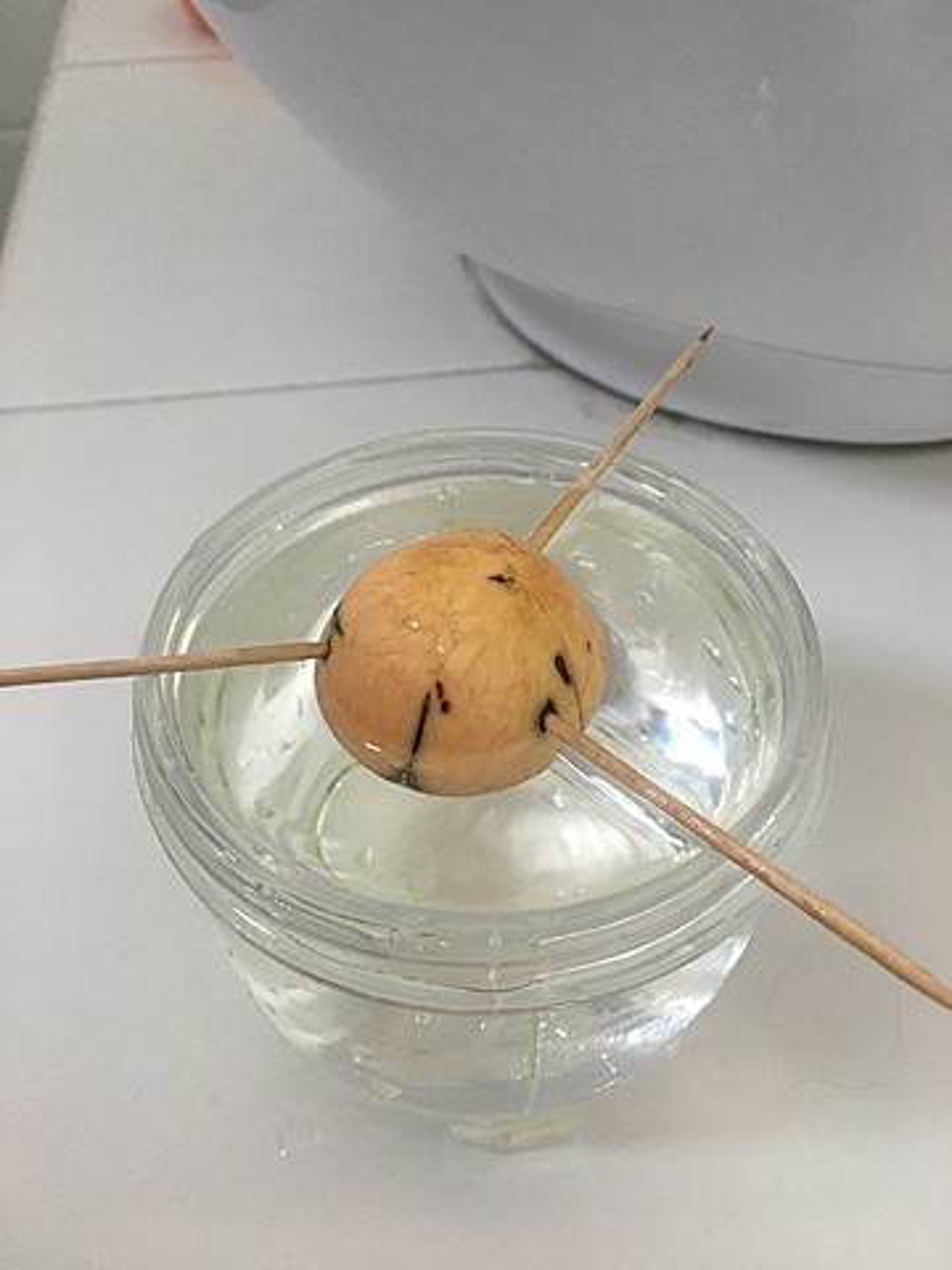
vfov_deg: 61.7
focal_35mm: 29
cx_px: 476
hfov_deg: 48.2
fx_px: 1063
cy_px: 635
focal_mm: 4.15
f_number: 2.2
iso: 100
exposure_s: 1/30
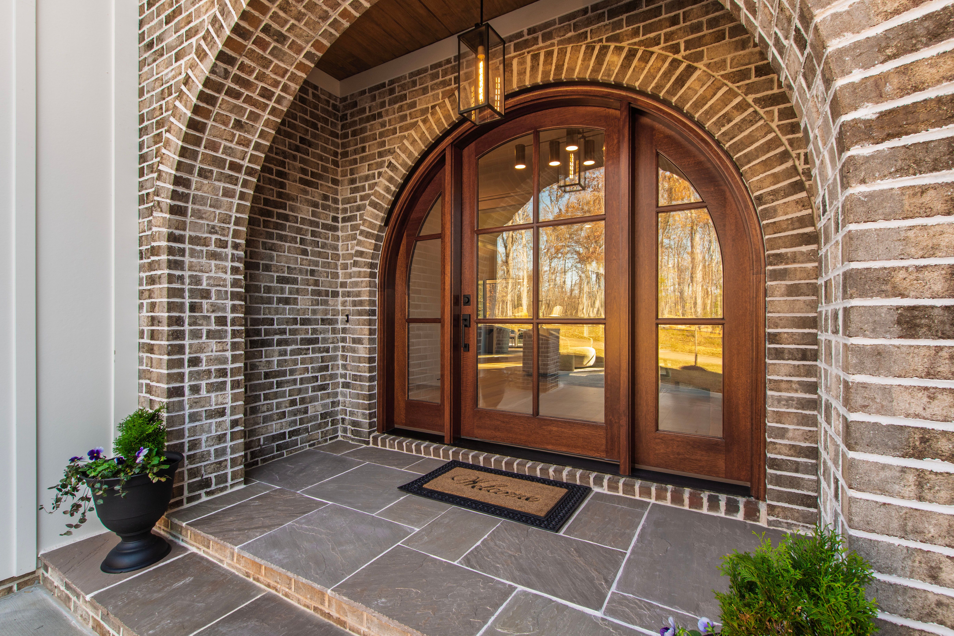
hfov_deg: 100.4
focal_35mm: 15
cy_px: 318
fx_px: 397
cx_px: 477
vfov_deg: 77.3
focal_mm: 10
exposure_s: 1/15
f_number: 8
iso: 100
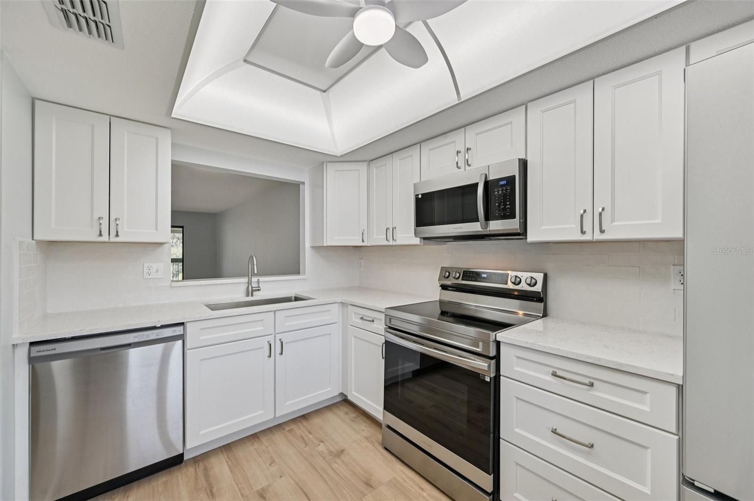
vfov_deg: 81.1
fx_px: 293
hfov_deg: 104.3
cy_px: 250
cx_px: 377
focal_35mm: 14
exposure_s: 1/200
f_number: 8
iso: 400
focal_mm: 14
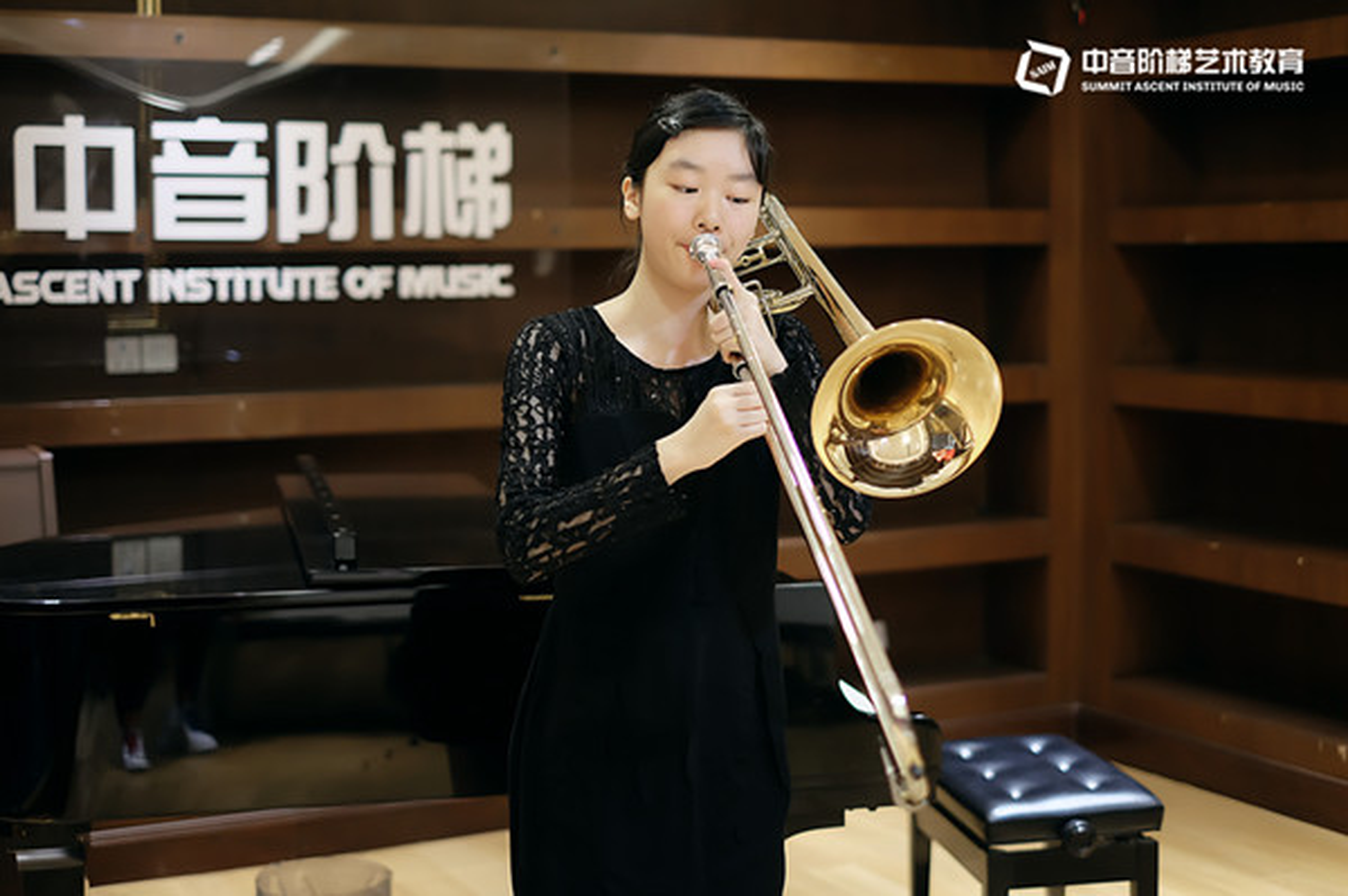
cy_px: 448
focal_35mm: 53
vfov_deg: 25.5
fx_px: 1983
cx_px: 674
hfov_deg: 37.5
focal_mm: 35
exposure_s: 1/75
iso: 500
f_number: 1.4
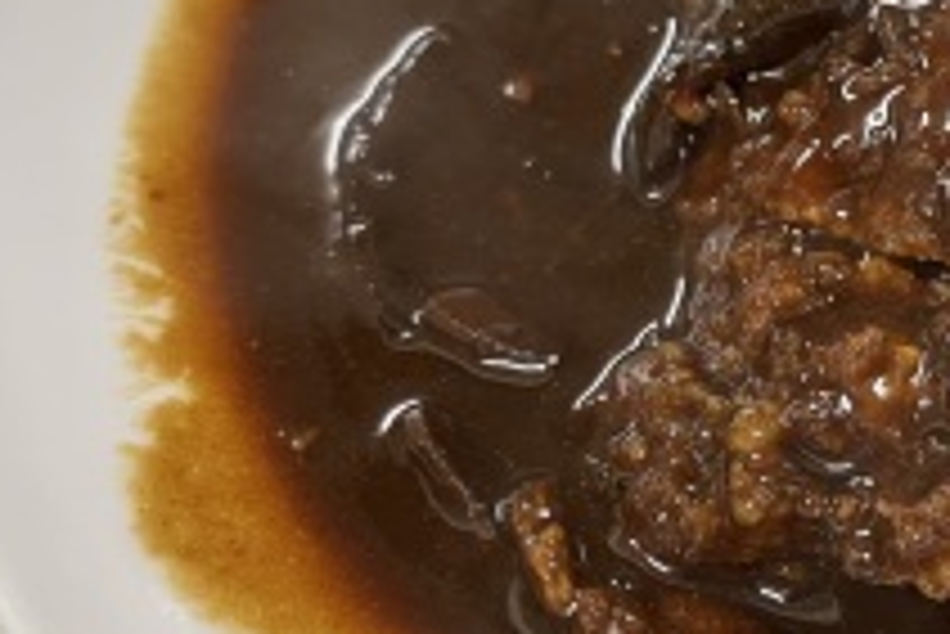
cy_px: 173
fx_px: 1690
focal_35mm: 64
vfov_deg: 21.1
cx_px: 1000
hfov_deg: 28.9
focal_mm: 5.1
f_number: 1.6
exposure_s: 1/50
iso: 80
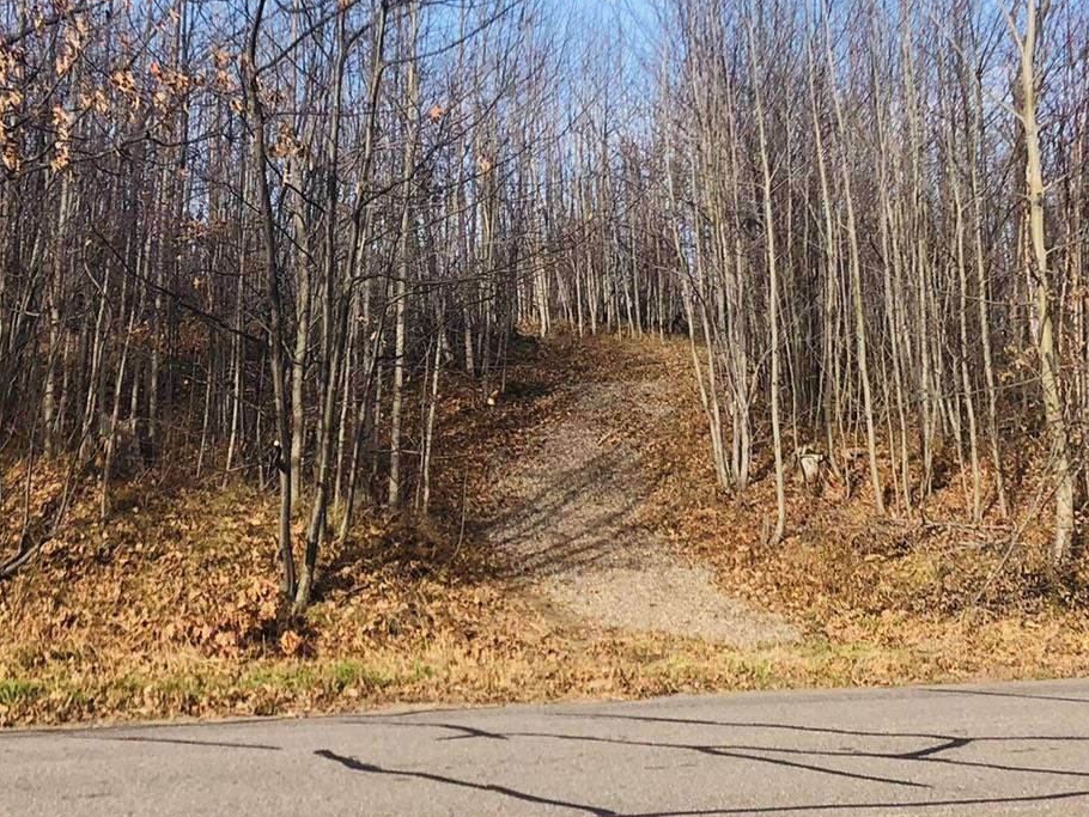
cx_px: 391
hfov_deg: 30.6
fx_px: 1982
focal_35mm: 63
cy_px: 295
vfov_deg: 23.2
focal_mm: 3.99
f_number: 1.8
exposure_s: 1/842
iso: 20
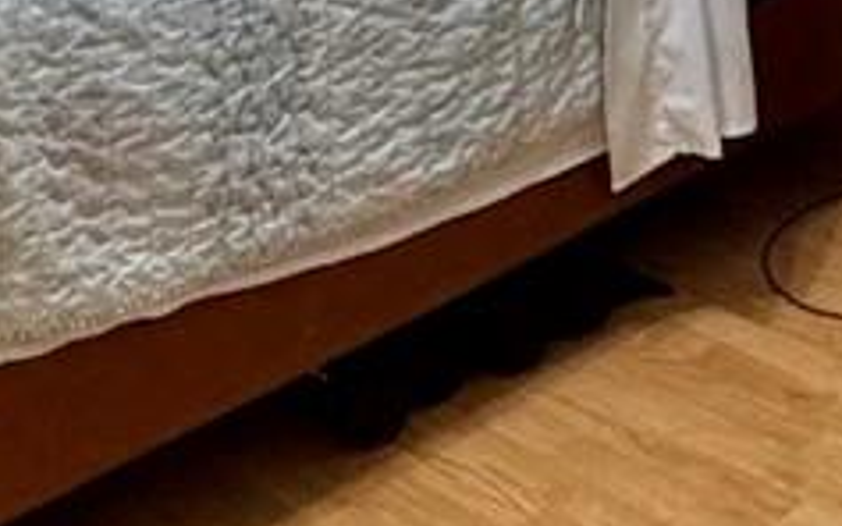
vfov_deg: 11.2
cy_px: -682
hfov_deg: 20.8
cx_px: 412
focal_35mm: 100
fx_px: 2294
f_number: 2.2
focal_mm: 2.22
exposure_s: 1/120
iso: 250
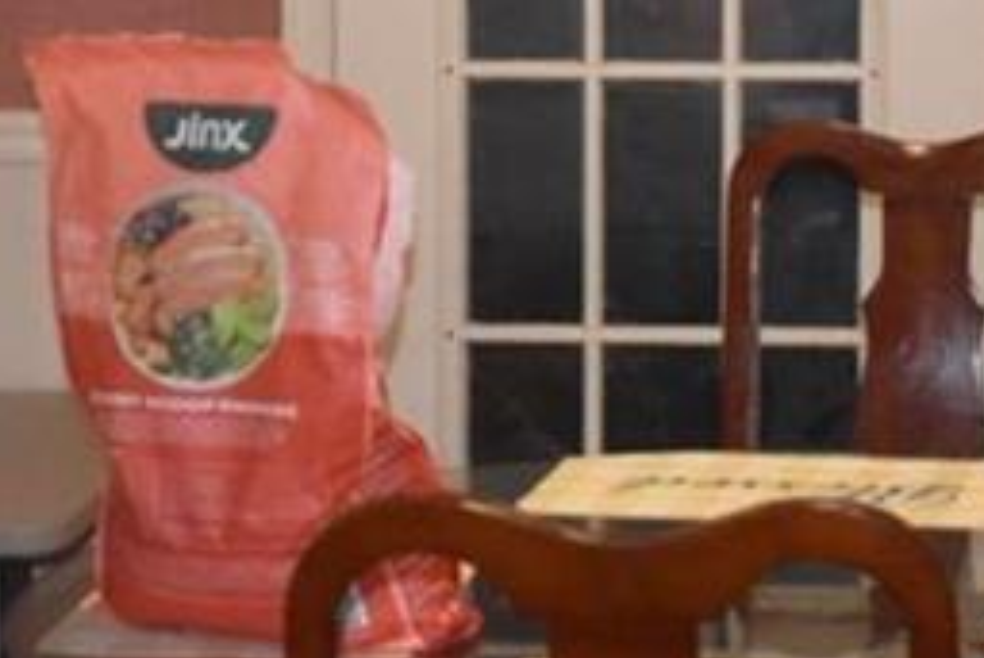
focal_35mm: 162
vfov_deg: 8.3
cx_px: 669
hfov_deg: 12.7
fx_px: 4430
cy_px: -262
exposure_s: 1/100
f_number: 4
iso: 1600
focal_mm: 27
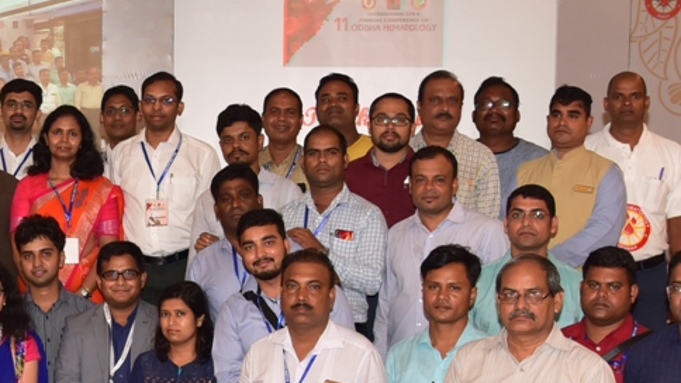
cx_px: -38
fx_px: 1896
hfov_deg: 19.6
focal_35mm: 105
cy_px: 344
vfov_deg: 11.5
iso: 640
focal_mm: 31
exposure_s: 1/60
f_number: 5.6
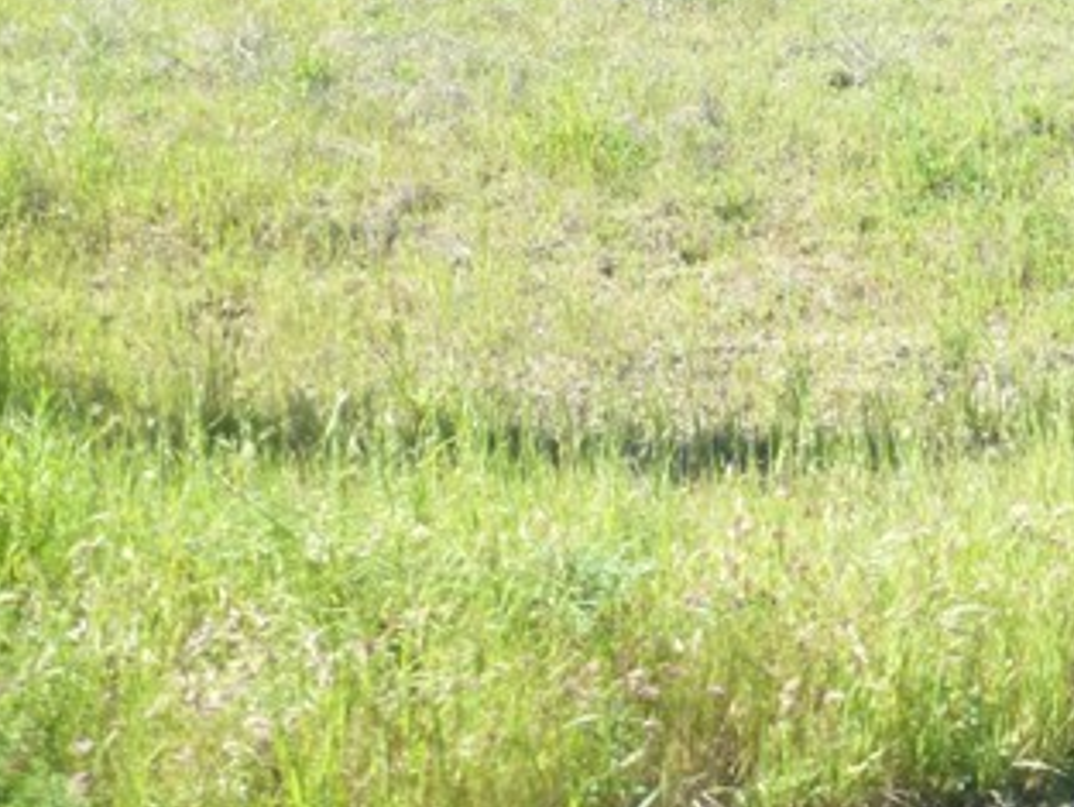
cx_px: 920
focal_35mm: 49
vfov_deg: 28.0
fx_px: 1521
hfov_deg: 37.0
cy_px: 3
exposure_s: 1/250
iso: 100
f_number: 4
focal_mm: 4.3
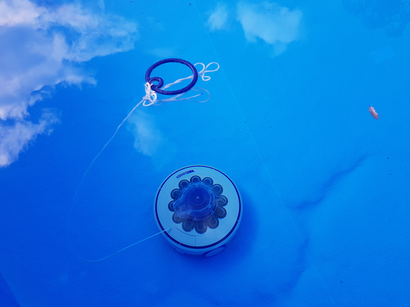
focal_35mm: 26
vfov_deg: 53.1
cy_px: 154
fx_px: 308
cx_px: 205
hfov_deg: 67.3
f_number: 1.7
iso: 40
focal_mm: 4.2
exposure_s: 1/586
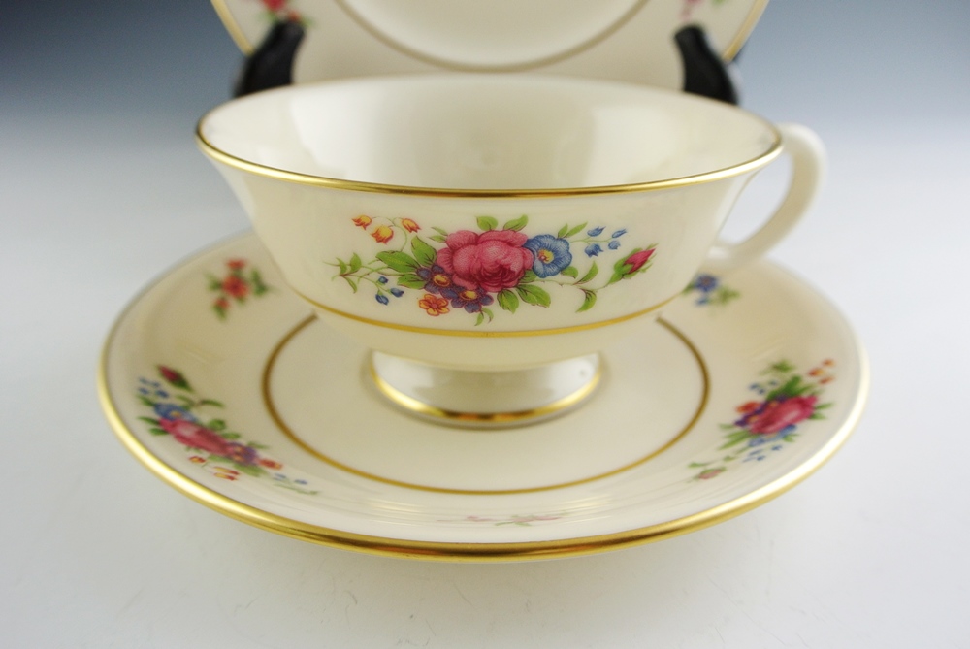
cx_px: 485
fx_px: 836
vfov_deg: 42.4
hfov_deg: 60.2
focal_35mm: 31
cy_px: 324
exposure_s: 1/125
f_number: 3.8
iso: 320
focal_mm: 11.8
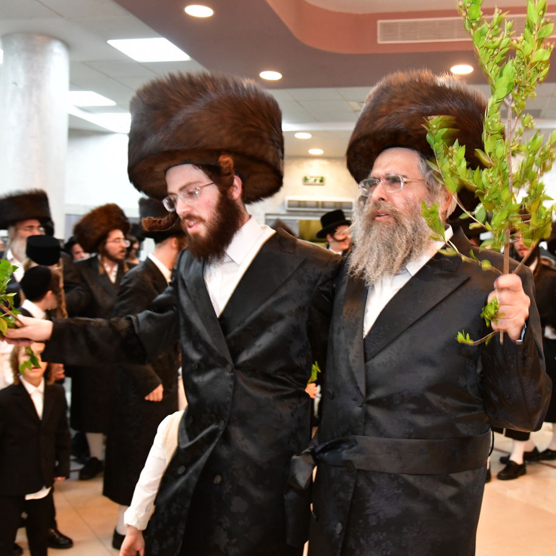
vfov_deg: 41.9
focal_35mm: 40
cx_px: 346
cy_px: 276
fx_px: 727
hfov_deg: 41.6
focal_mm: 31
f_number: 5.6
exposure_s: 1/100
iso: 3200
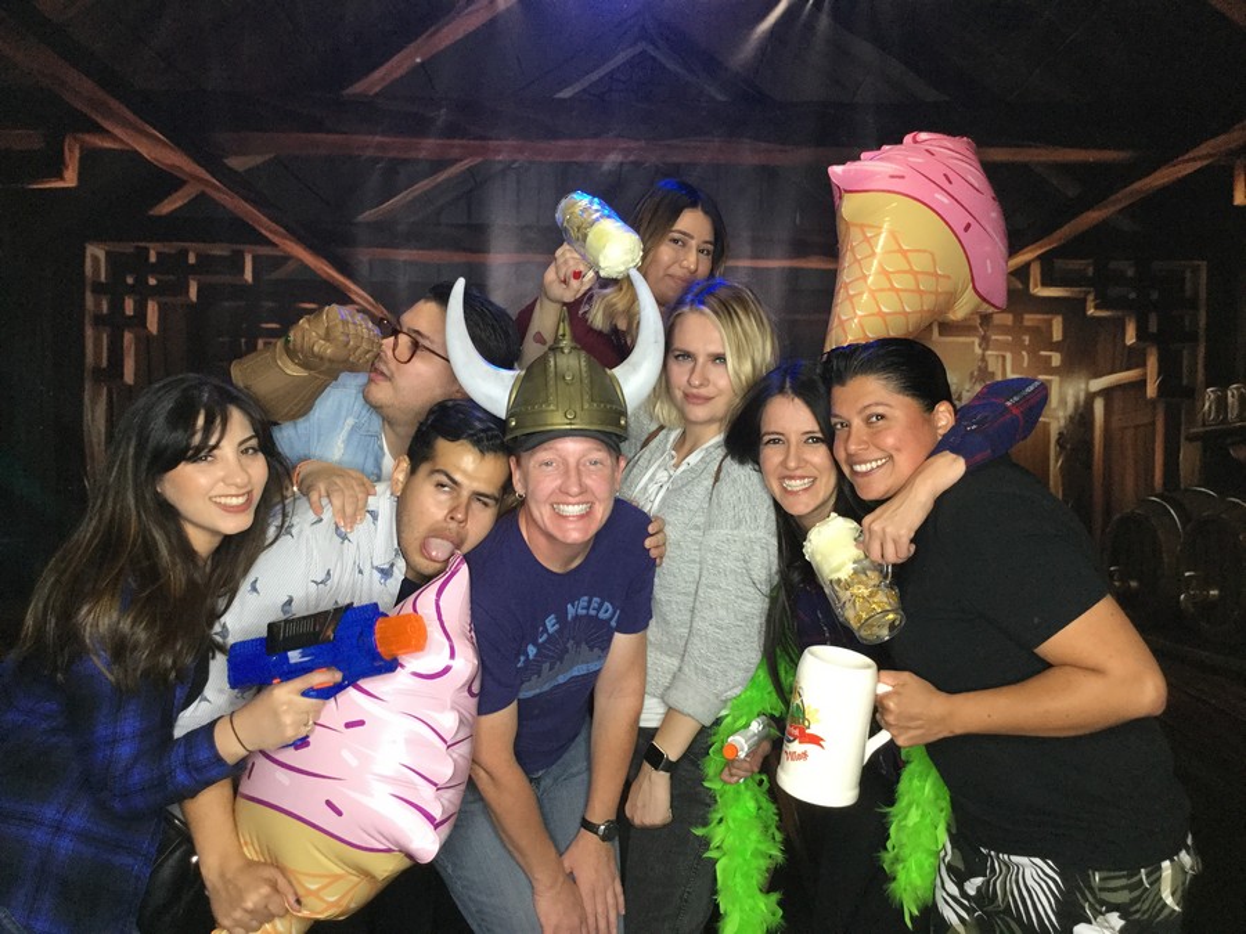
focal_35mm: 31
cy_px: 467
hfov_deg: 58.4
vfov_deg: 45.4
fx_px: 1116
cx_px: 623
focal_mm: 3.3
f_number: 2.4
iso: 100
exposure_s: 1/30
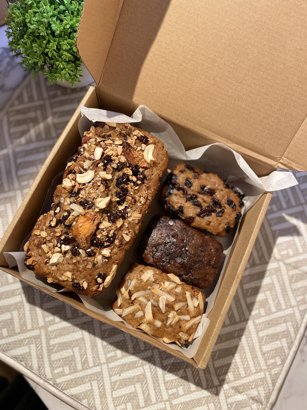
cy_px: 205
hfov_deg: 53.1
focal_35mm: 26
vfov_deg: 67.3
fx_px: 307
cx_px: 154
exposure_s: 1/122
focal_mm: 4.25
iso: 64
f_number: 1.8
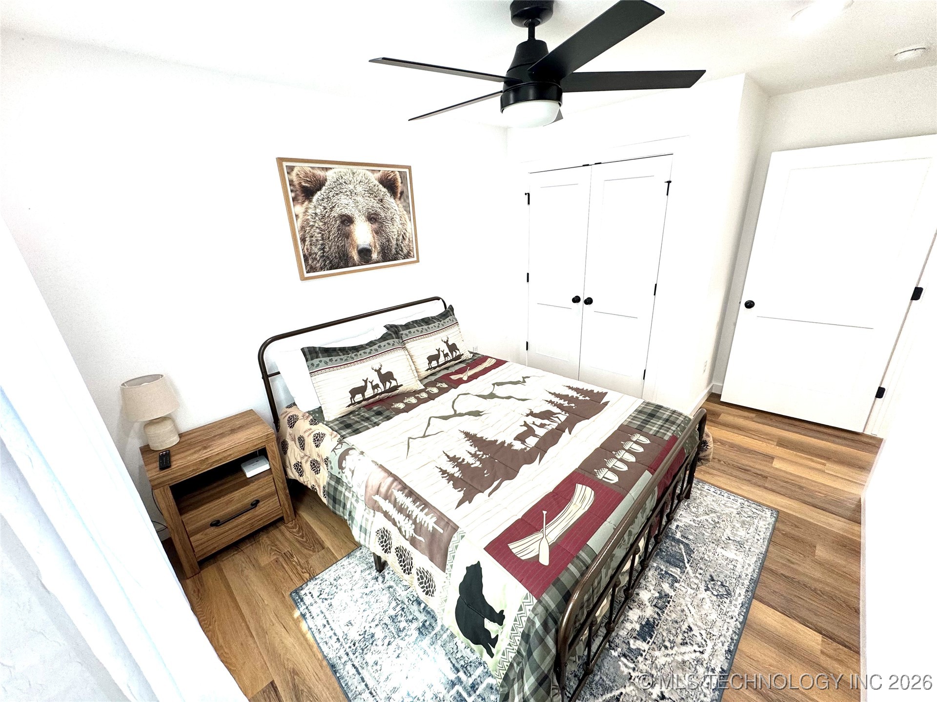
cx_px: 468
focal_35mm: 14
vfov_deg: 85.7
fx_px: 379
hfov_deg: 102.1
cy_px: 351
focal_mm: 2.22
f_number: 2.2
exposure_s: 1/120
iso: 100
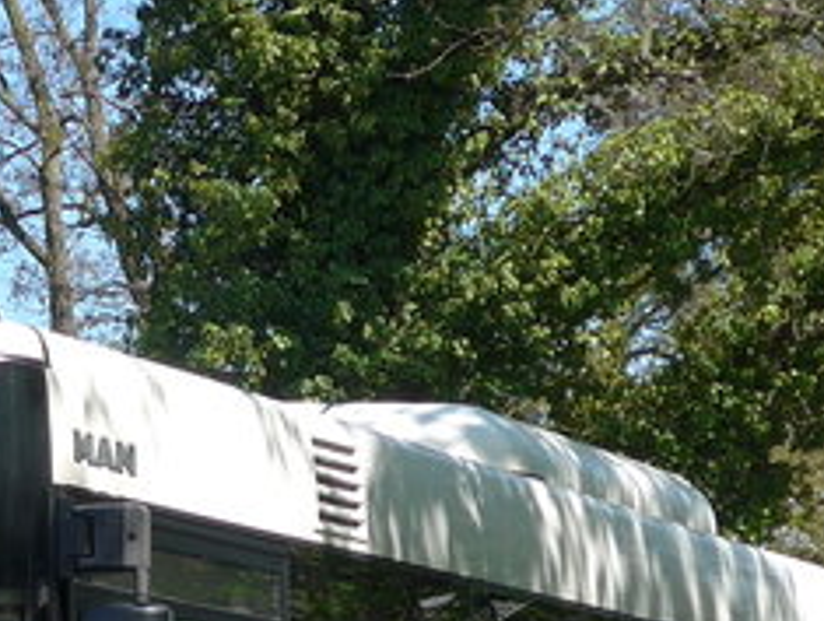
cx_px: 11
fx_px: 4983
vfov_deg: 7.1
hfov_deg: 9.4
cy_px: 702
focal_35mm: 209
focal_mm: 8.4
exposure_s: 1/1000
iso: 80
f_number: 2.8
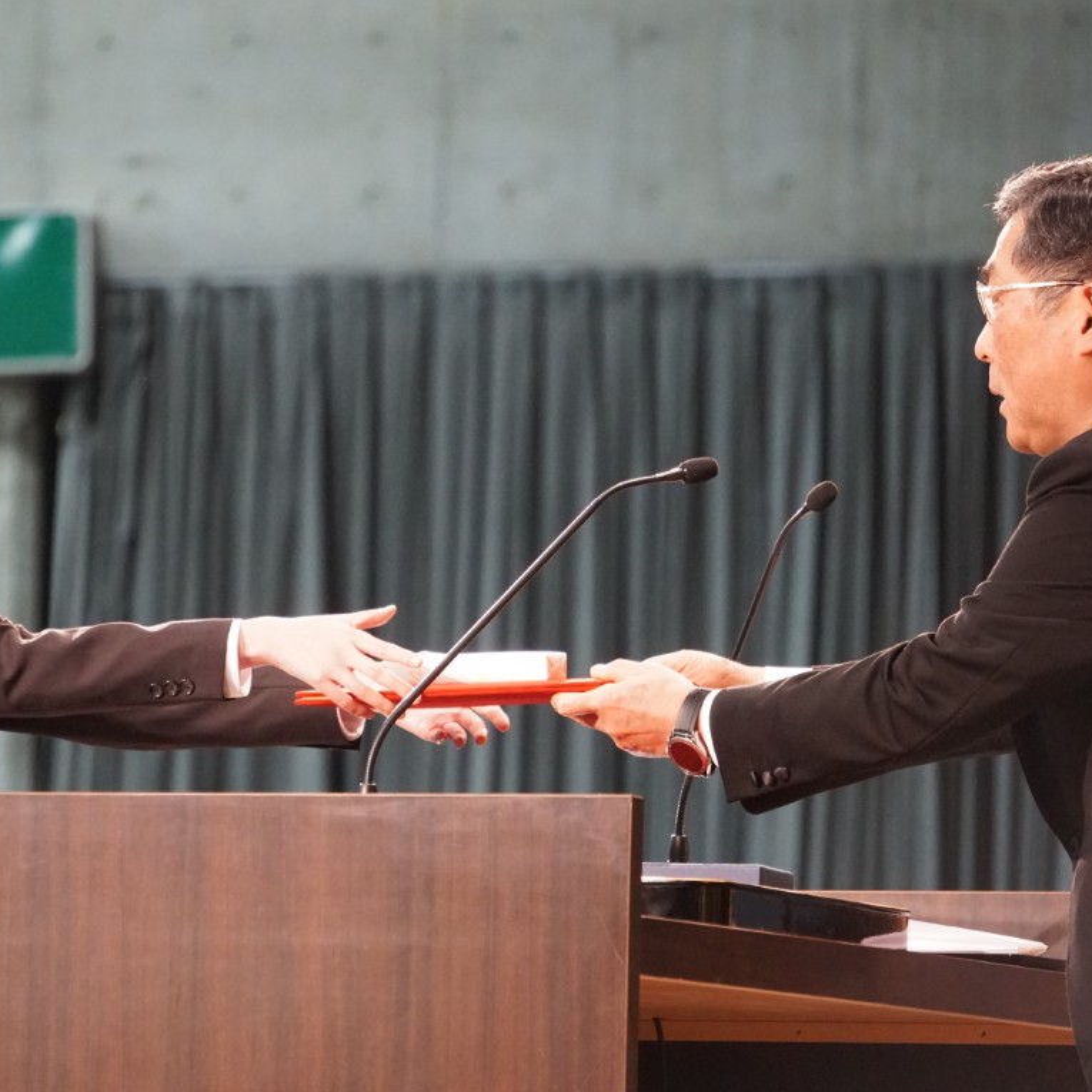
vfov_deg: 5.2
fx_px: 12122
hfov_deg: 5.2
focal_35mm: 340
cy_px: 547
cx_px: 400
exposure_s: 1/320
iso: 5000
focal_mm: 177
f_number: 6.3
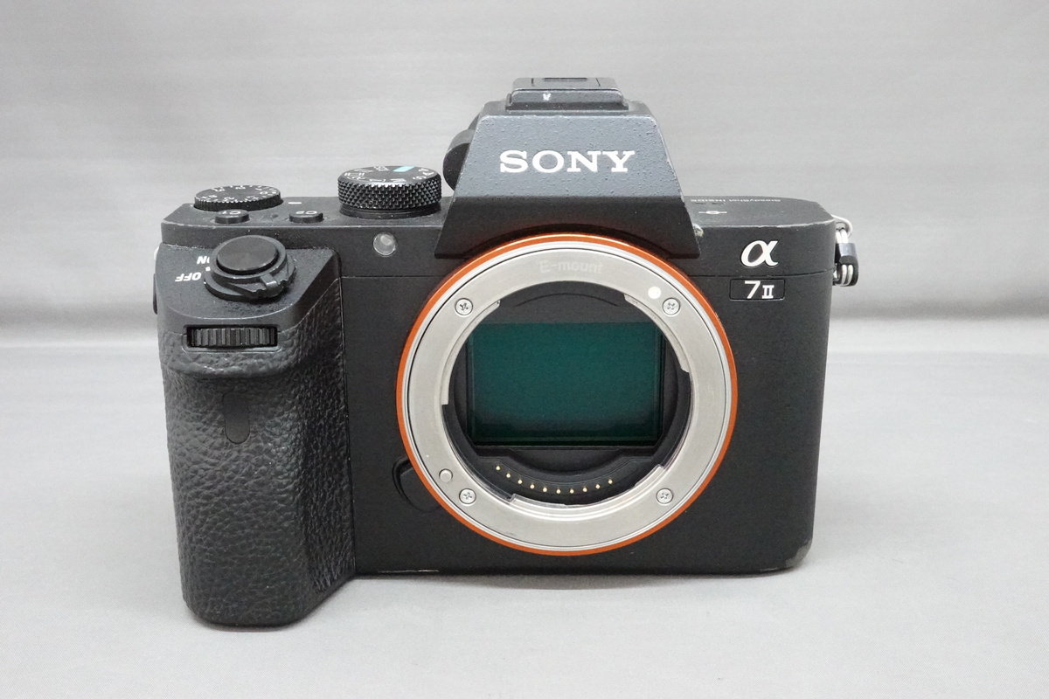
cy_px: 350
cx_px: 524
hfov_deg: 45.4
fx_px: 1253
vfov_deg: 31.2
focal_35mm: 43
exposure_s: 1/30
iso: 6400
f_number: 10
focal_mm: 15.9
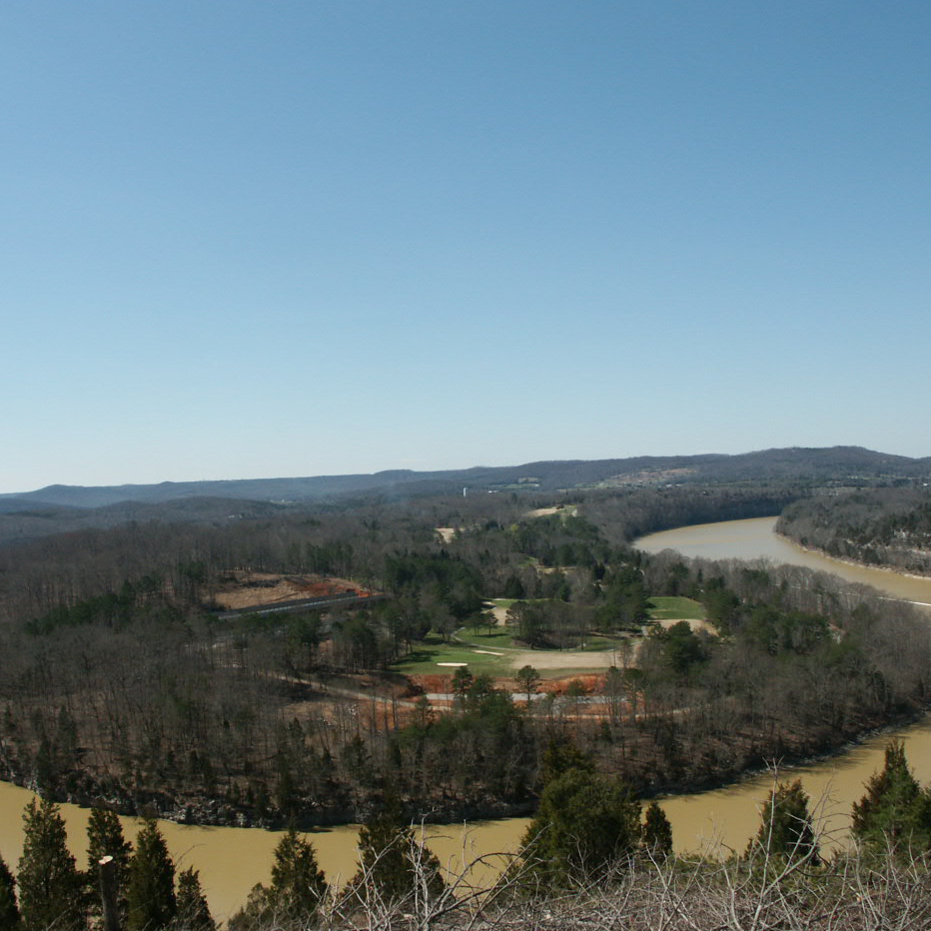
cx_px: 401
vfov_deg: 48.4
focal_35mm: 34
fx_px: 1035
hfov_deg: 48.3
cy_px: 460
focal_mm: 7.21
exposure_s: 1/1000
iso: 100
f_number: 4.5
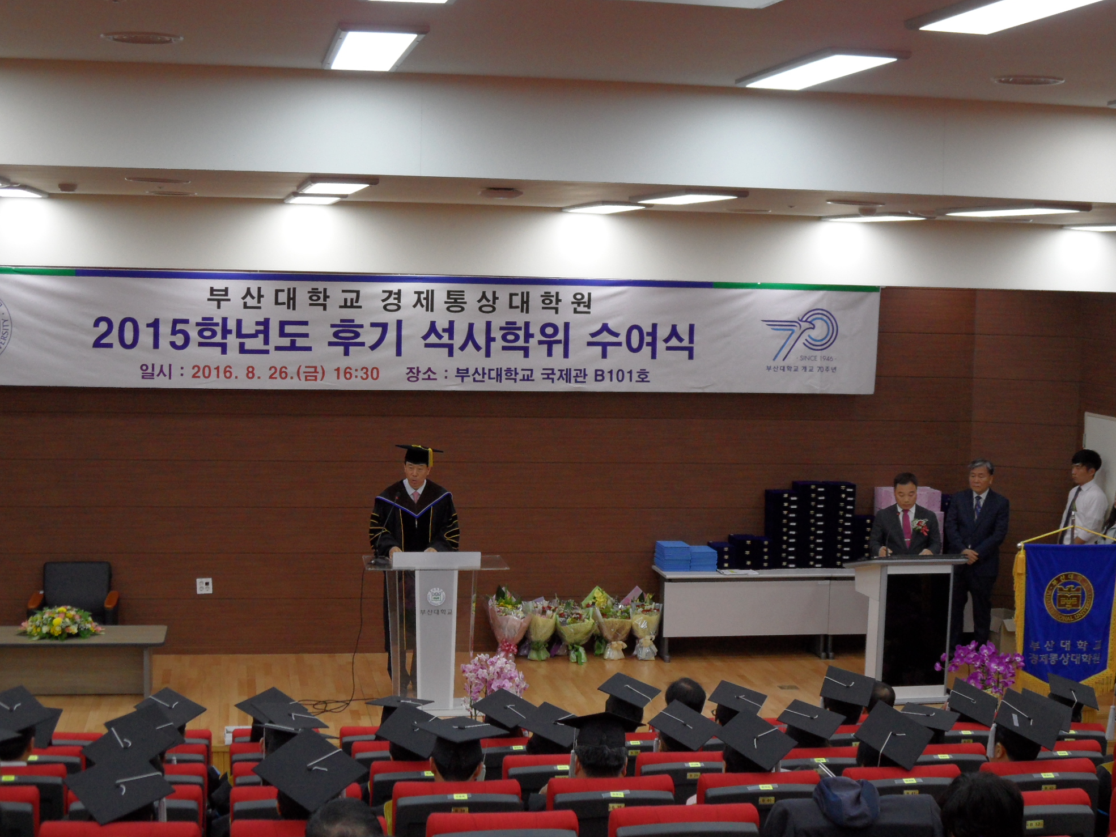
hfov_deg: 36.8
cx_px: 546
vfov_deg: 28.0
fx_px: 1677
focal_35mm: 52
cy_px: 406
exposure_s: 1/45
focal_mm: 8.2
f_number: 3.8
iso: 160
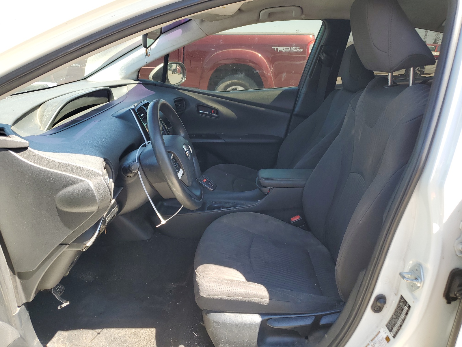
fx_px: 347
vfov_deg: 53.1
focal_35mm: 26
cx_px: 231
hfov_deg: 67.3
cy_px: 174
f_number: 1.5
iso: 50
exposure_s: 1/278
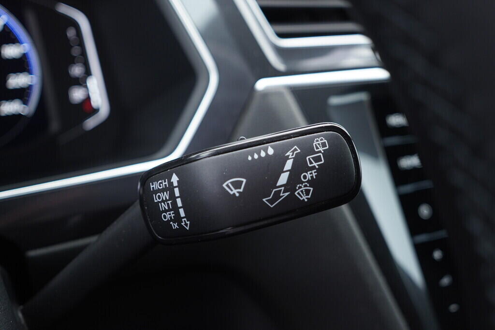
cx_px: 248
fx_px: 495
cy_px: 165
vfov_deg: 36.9
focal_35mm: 36
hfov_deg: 53.1
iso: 320
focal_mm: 24
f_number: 2.8
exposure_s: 1/40
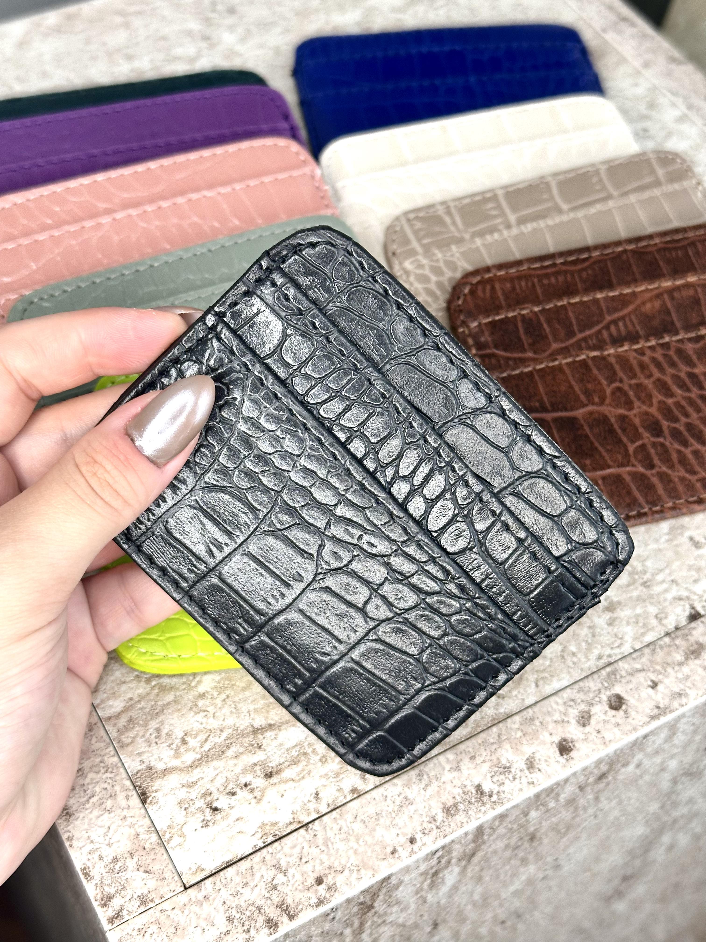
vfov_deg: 39.7
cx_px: 353
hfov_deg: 30.3
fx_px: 1305
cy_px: 471
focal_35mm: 48
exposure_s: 1/50
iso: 80
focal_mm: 6.86
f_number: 1.78
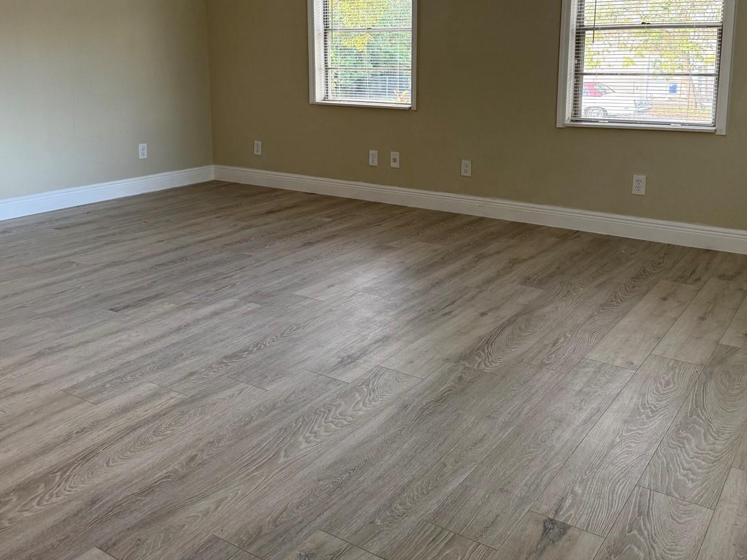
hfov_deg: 53.9
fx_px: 734
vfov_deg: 41.0
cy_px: 166
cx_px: 395
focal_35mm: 34
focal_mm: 6.76
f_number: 1.78
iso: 200
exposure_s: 1/107
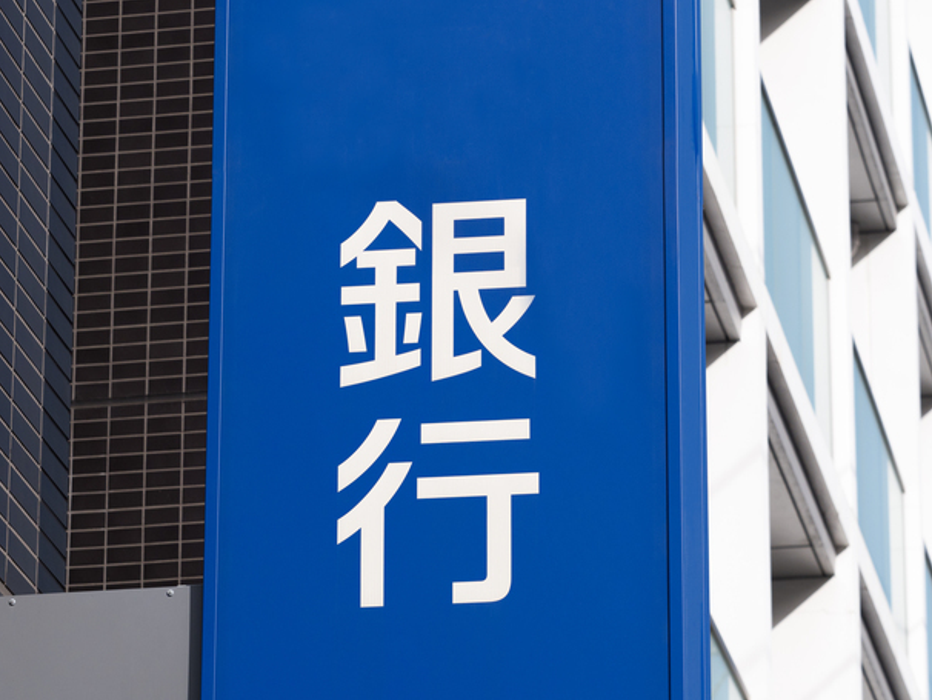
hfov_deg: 10.4
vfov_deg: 7.8
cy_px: 346
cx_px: 444
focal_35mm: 190
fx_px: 5118
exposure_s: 1/500
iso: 200
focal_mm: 90
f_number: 4.5
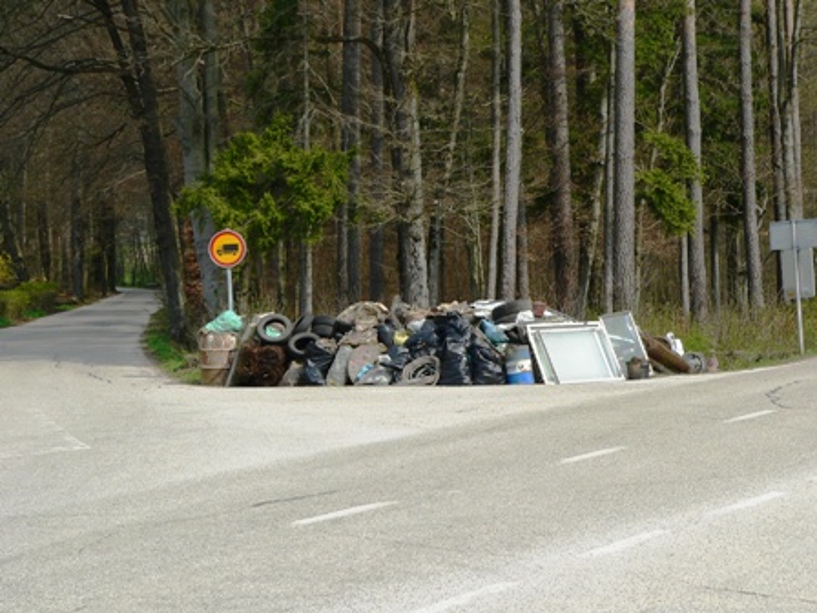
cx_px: 408
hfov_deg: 24.7
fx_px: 1865
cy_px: 306
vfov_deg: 18.7
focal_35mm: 79
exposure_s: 1/500
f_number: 4.6
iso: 80
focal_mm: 13.2
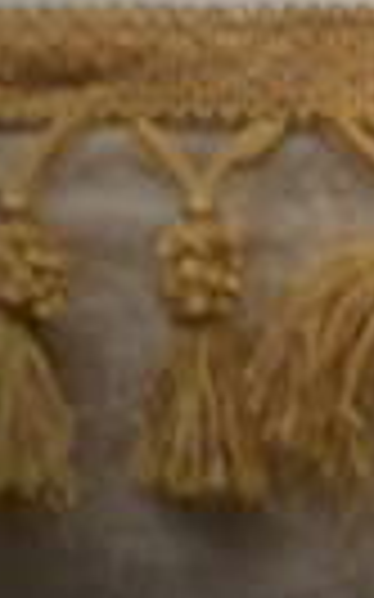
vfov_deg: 0.9
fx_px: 38317
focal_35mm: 2347
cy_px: -688
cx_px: 1798
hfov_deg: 0.6
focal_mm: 200
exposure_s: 1/250
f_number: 2.8
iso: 200
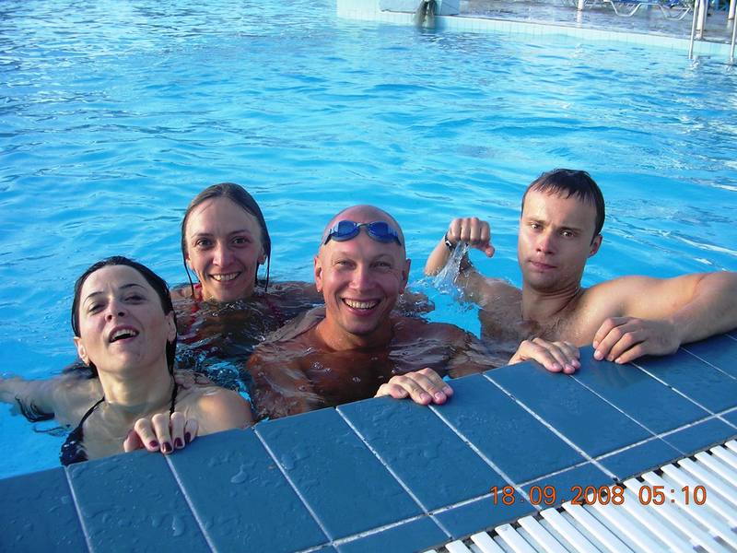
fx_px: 809
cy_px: 276
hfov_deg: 49.0
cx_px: 368
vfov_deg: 37.7
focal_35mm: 38
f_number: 2.8
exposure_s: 1/212
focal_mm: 5.8
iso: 100
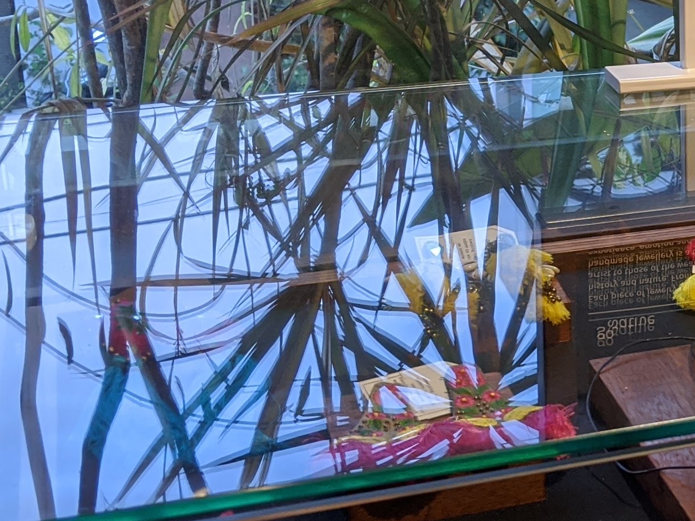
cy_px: 171
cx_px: 816
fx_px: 1807
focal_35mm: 90
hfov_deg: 20.5
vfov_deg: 16.4
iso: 78
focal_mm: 4.44
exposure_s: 1/99.9
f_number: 1.8
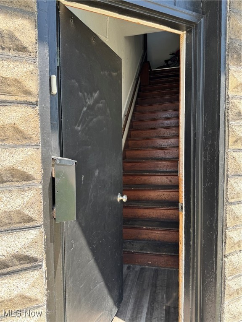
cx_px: 121
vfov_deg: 71.6
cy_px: 161
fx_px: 224
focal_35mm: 24
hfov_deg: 56.8
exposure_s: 1/230
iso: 64
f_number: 1.78
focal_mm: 6.76
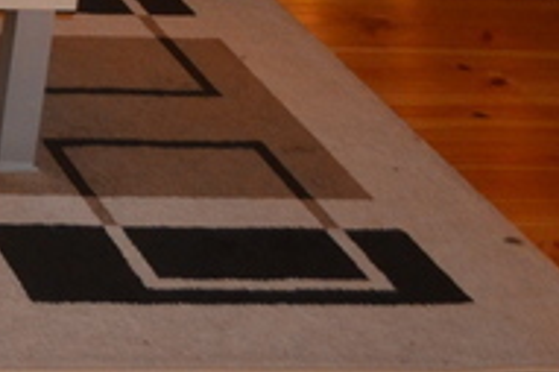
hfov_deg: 11.9
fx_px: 2250
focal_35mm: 145
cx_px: -702
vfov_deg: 8.9
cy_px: -376
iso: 400
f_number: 3.5
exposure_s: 1/60
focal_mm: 18
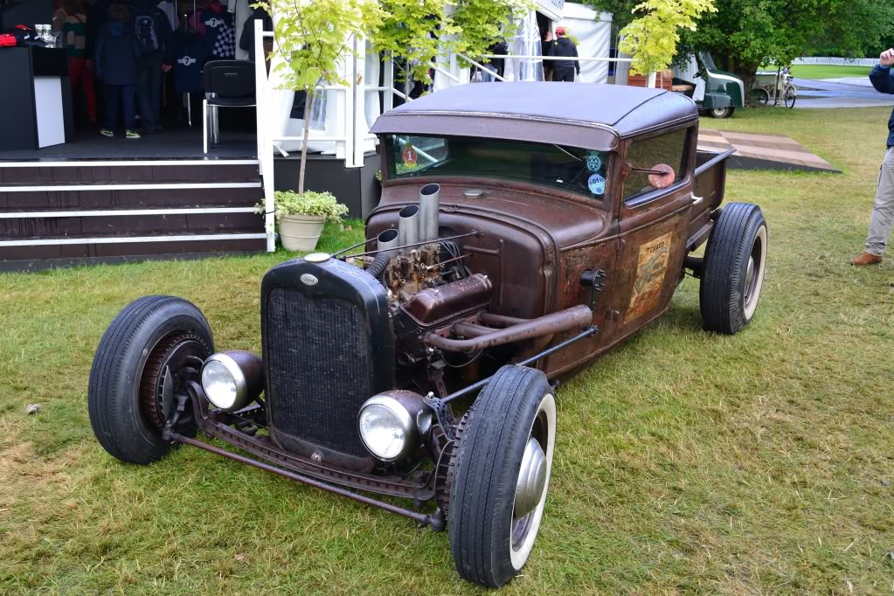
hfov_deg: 57.2
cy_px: 298
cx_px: 447
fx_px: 819
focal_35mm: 33
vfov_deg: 40.0
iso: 400
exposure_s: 1/50
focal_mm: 22
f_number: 8
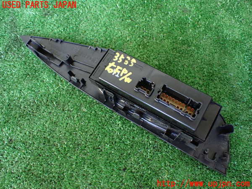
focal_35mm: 30
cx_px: 126
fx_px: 218
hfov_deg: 60.0
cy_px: 94
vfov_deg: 46.8
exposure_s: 1/125
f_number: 2.3
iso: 800
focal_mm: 5.4
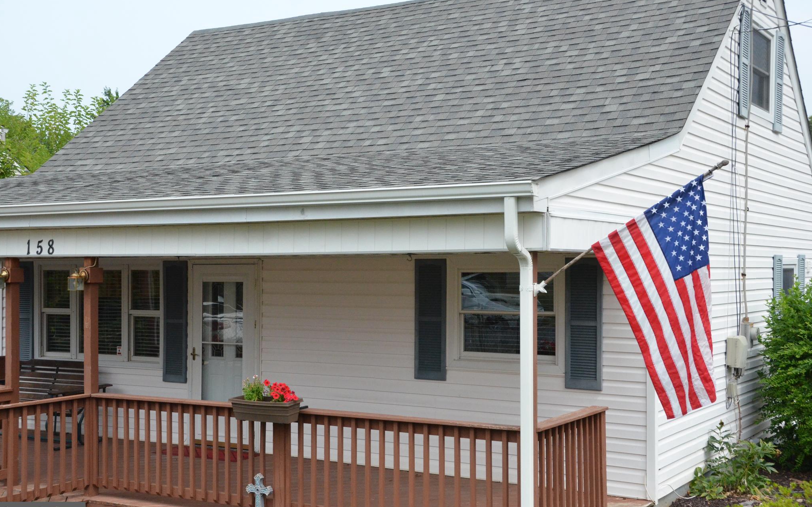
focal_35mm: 49
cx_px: 406
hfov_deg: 41.1
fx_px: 1084
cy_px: 261
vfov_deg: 26.3
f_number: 9
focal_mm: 32
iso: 2500
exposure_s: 1/2500
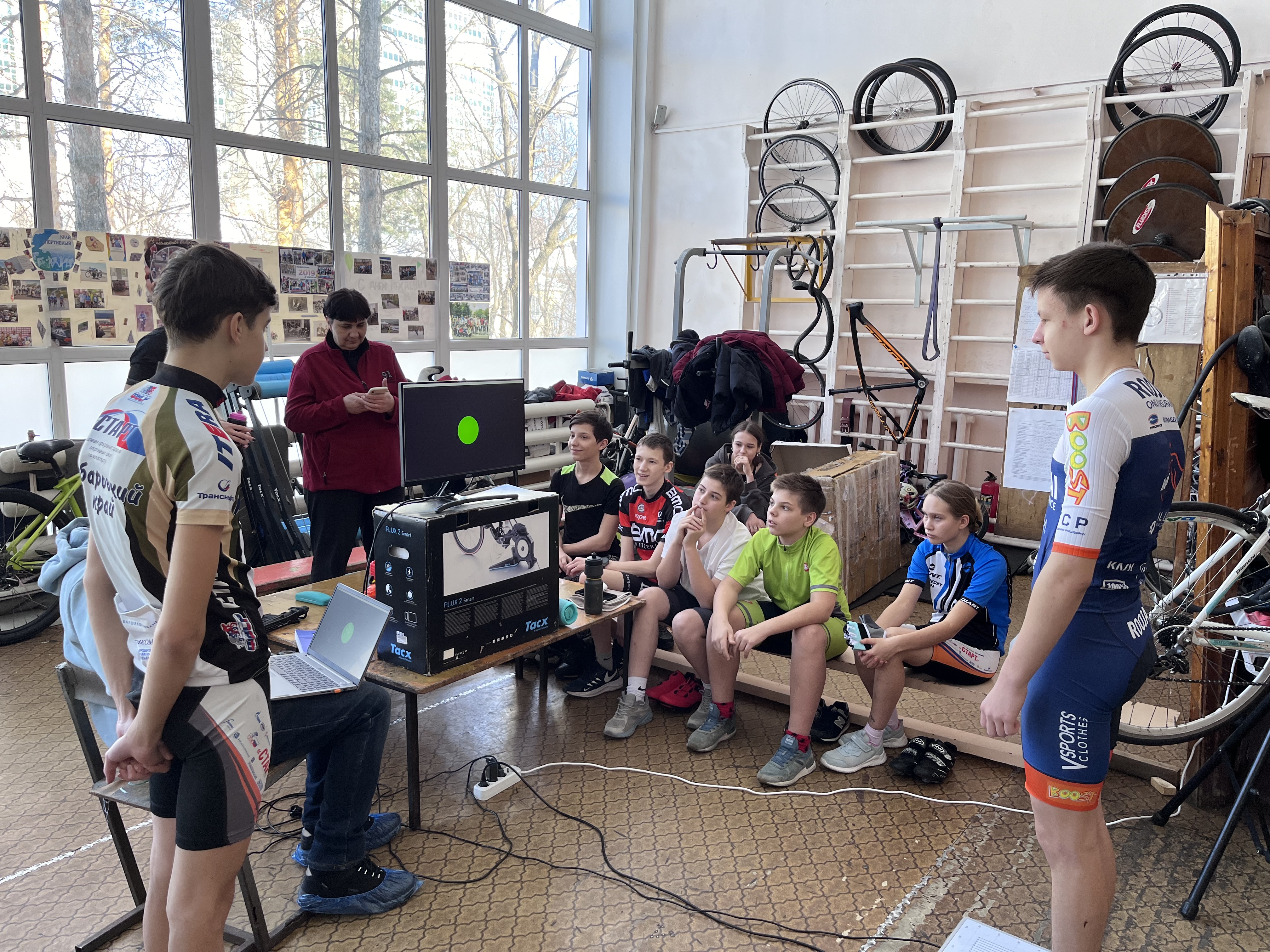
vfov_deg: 53.1
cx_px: 635
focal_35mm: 26
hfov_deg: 67.3
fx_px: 954
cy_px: 476
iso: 100
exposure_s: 1/121
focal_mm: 5.1
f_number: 1.6
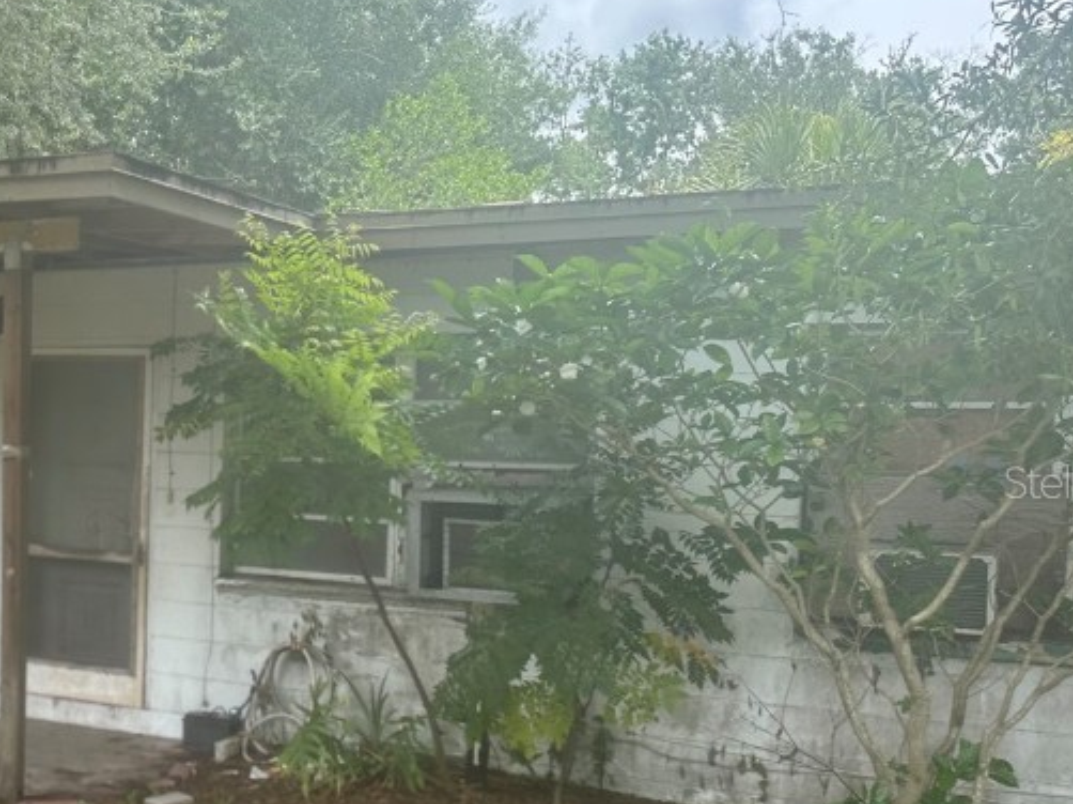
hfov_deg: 36.5
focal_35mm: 49
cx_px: 111
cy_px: 481
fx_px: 1518
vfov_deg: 29.6
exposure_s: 1/879
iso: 80
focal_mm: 6.86
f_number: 1.78
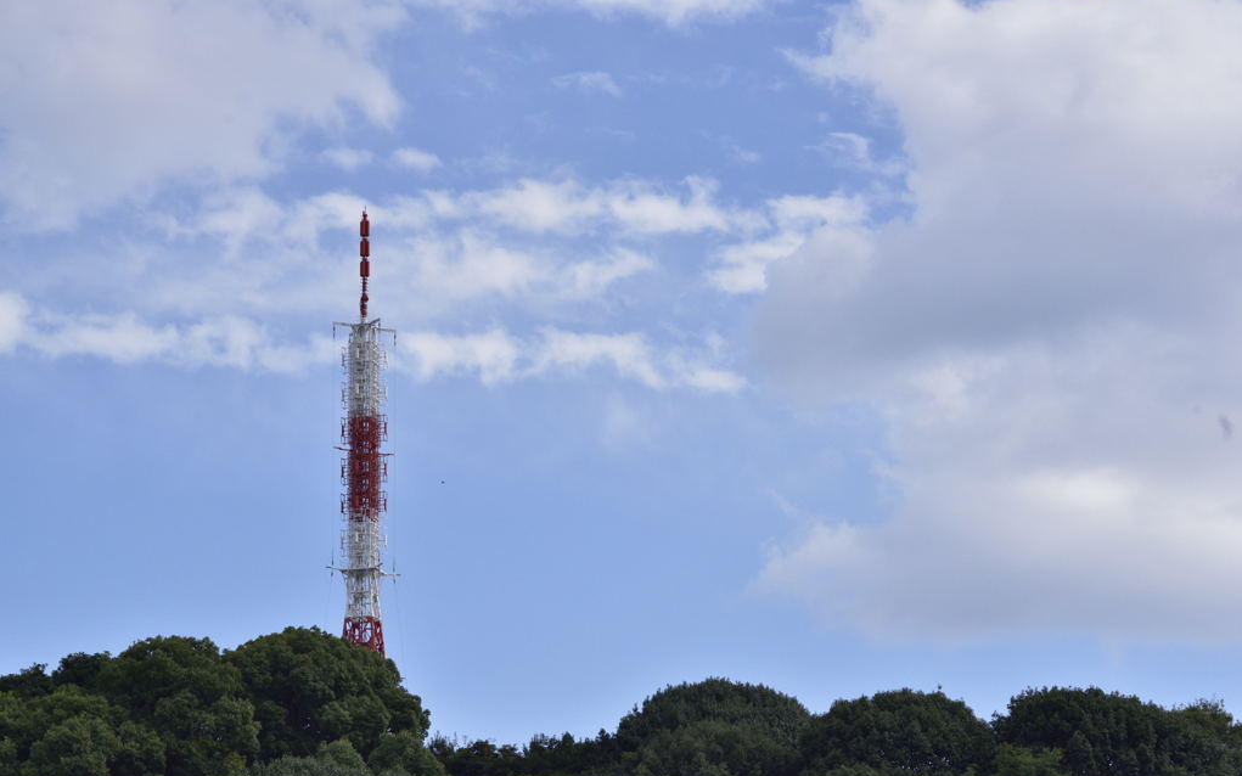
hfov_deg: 15.1
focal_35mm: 138
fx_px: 4671
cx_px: 622
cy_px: 406
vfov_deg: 9.5
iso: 800
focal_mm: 135
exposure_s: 1/4000
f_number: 8
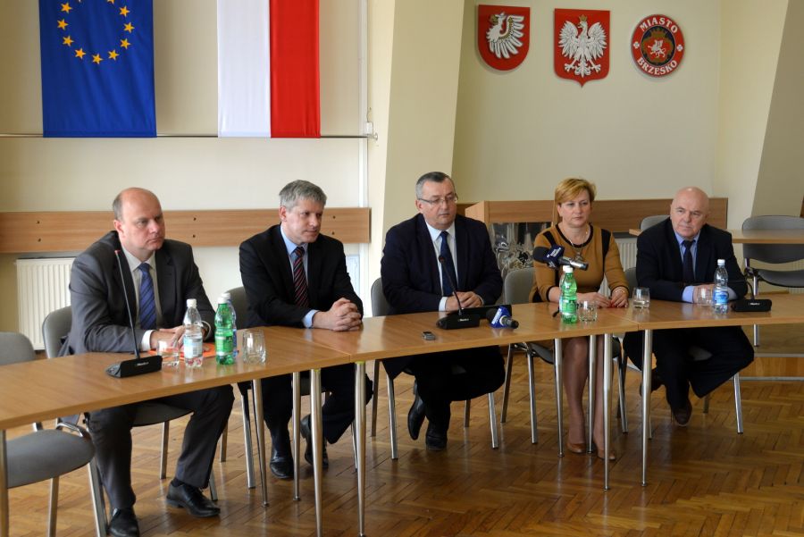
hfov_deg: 53.1
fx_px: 804
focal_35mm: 36
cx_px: 402
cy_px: 268
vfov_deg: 36.9
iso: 400
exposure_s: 1/80
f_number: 4.5
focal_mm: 24
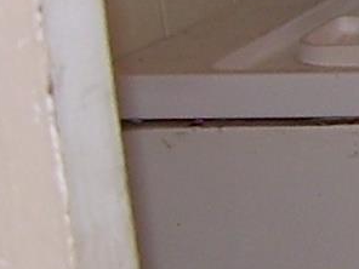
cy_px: -6
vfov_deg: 5.1
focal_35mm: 292
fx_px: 3028
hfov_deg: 6.1
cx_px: 1196
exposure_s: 1/60
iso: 50
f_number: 2.8
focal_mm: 6.3
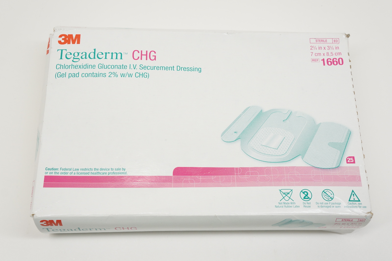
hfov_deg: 46.4
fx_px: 457
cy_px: 130
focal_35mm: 42
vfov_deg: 31.8
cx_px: 196
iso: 400
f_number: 7.1
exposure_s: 1/60
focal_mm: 28
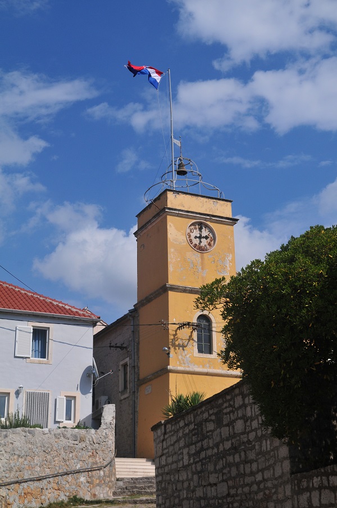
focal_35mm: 57
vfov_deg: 35.1
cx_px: 168
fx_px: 802
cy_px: 254
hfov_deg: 23.7
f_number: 8
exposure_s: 1/2000
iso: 320
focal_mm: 38
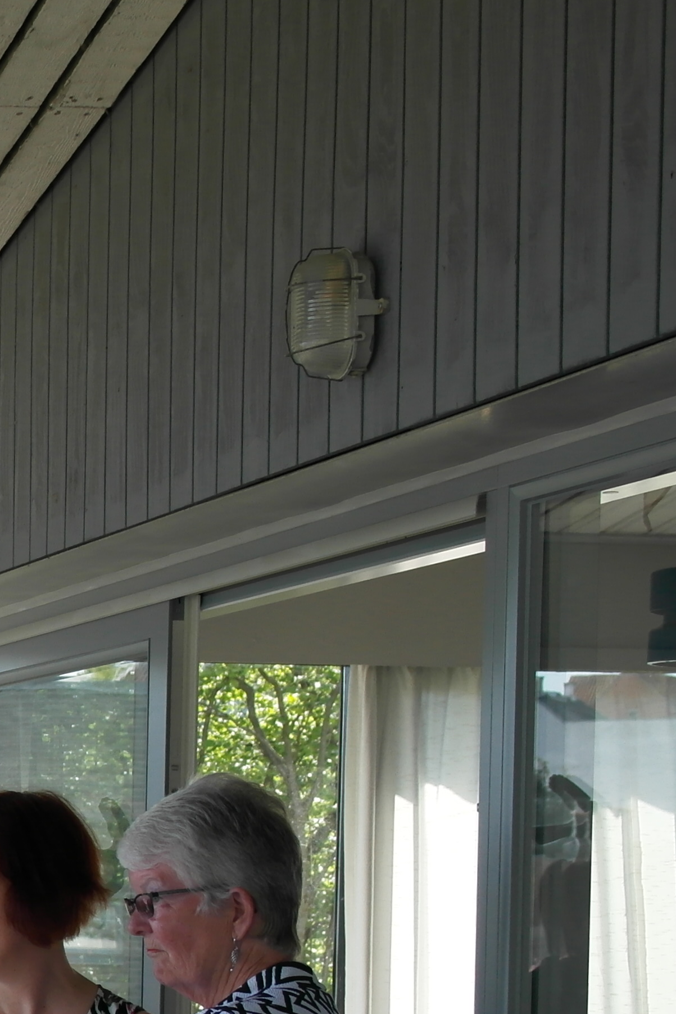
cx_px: -670
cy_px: 885
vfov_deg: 21.9
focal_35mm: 91
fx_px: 2562
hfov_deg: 13.1
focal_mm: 20
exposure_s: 1/250
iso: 200
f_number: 4.5
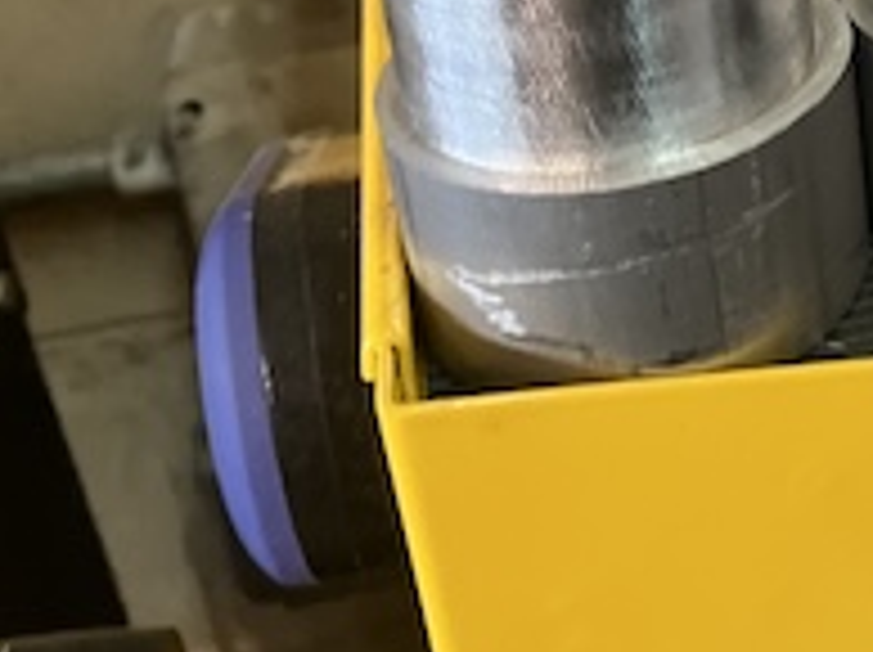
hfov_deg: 23.2
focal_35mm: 74
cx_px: 1148
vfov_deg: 18.7
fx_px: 1864
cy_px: -153
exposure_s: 1/40
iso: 250
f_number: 1.8
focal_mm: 3.99
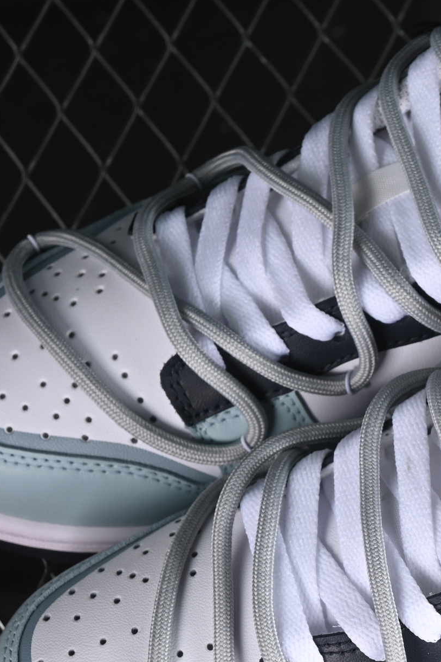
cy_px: 436
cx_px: 474
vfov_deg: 12.0
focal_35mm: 171
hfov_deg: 8.0
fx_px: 3142
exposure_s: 1/80
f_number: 7.1
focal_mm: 50
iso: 160
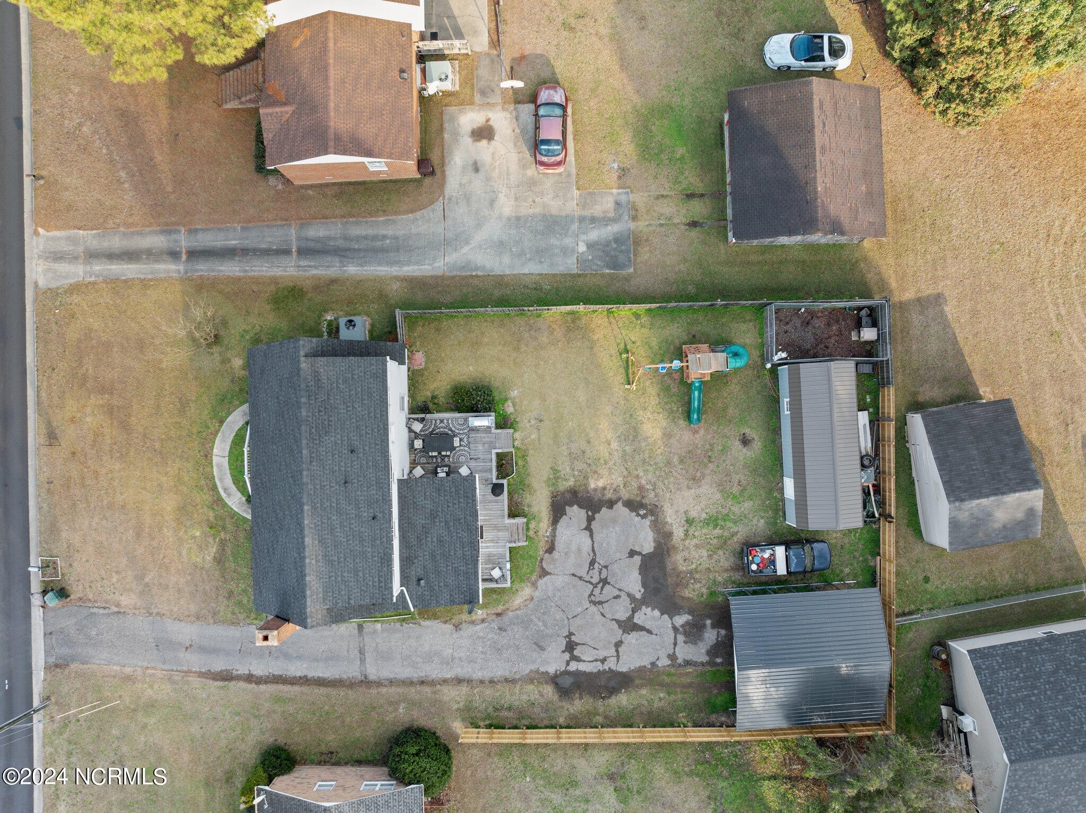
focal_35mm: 24
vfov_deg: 56.8
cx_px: 543
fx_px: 752
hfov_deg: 71.6
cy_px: 406
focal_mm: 12.29
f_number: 2.8
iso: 100
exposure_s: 1/120
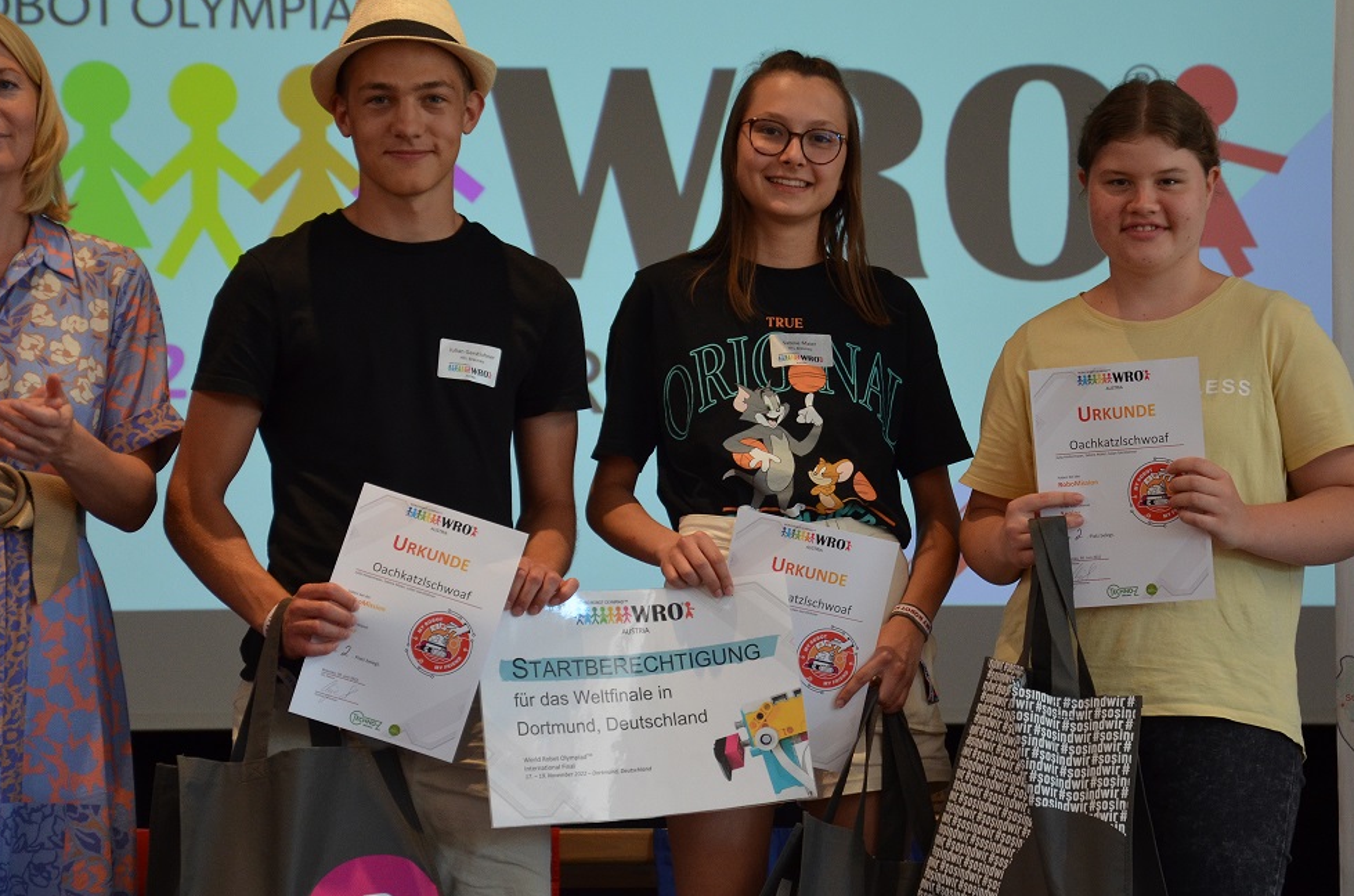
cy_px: 445
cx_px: 812
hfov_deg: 13.6
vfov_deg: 9.0
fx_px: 5666
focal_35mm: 151
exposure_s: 1/160
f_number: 5.3
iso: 800
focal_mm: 80
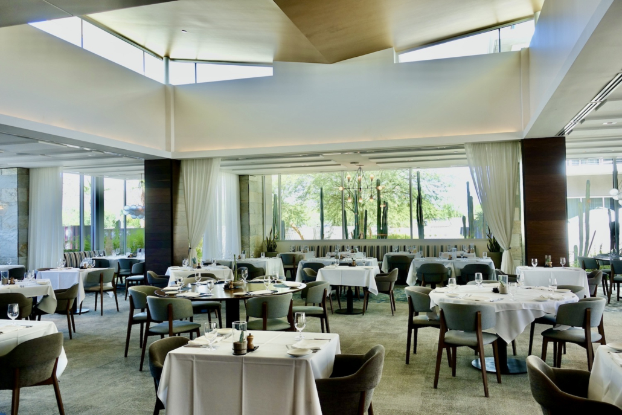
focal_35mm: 30
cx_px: 311
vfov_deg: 43.6
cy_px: 208
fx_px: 518
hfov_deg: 61.9
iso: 125
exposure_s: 1/80
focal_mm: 10.89
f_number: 3.2
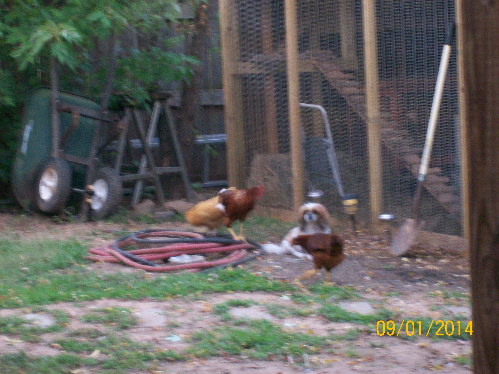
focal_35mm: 108
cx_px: 250
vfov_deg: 13.7
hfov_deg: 18.2
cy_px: 187
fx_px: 1556
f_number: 4.8
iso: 160
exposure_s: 1/8
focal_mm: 18
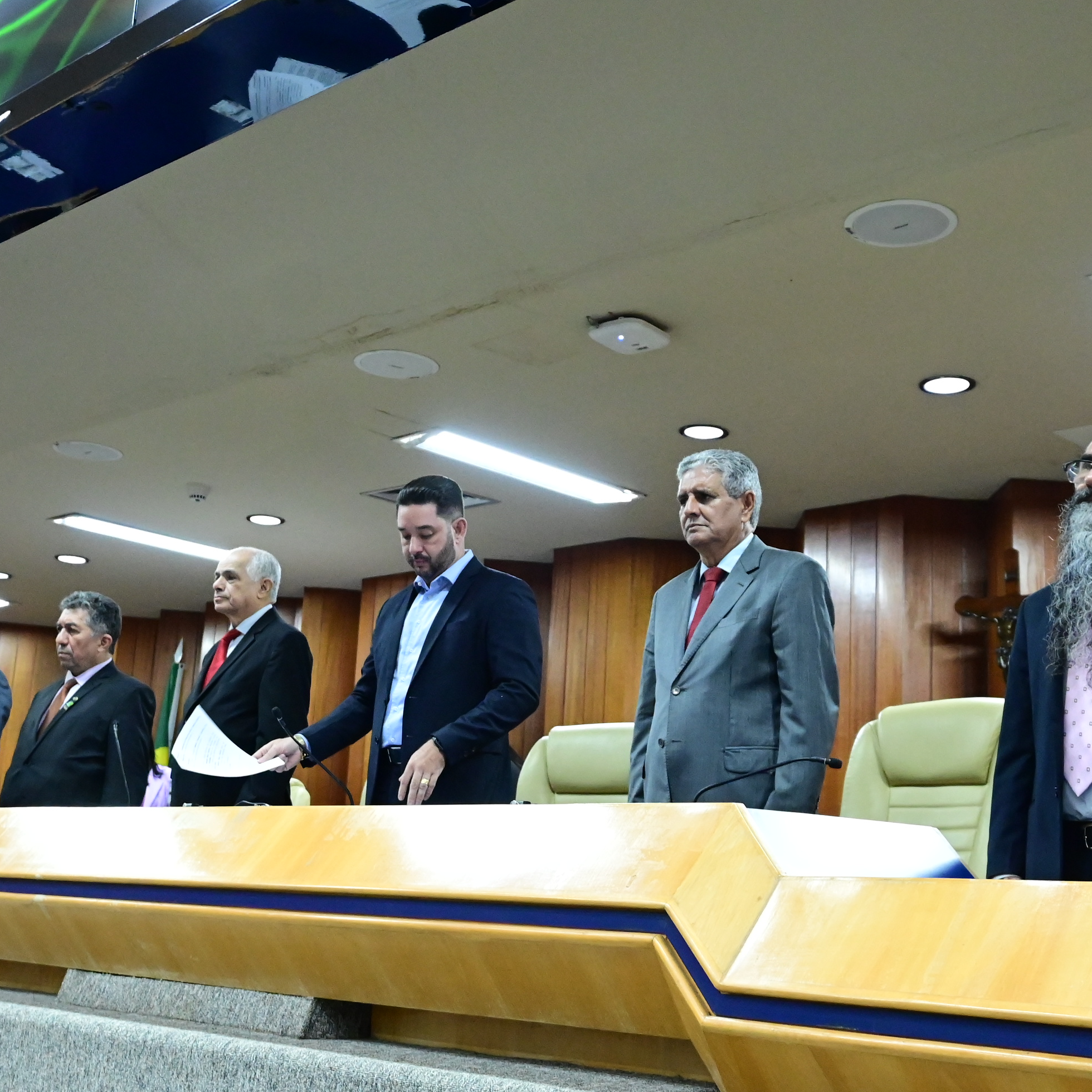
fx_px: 1642
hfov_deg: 36.8
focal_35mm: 46
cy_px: 548
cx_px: 560
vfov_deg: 36.8
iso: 6400
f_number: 3.5
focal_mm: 24
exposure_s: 1/200
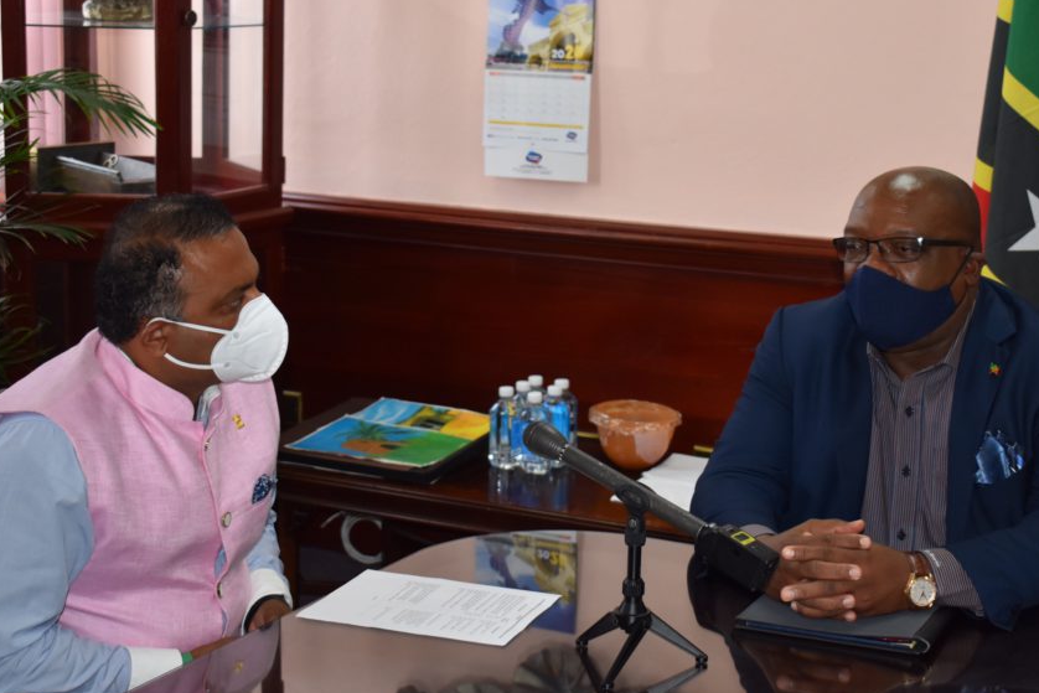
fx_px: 1905
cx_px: 599
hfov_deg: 30.5
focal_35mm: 66
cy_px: 299
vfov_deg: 20.6
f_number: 4.8
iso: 800
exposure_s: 1/100
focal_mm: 36
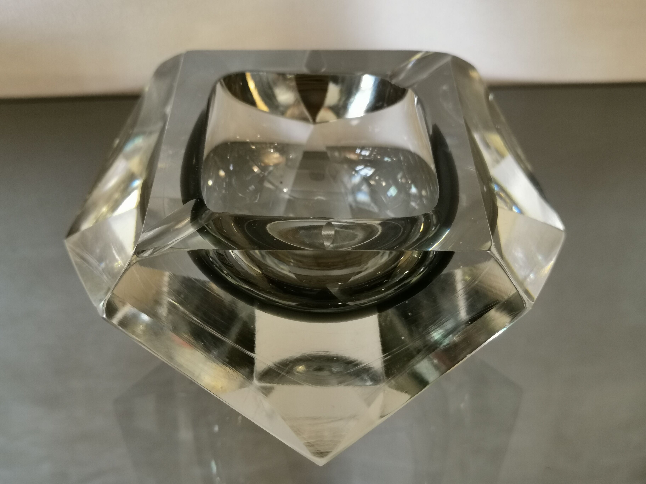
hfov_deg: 42.9
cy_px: 242
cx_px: 323
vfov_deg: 32.9
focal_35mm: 44
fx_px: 821
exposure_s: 1/50
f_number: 1.8
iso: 160
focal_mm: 5.58
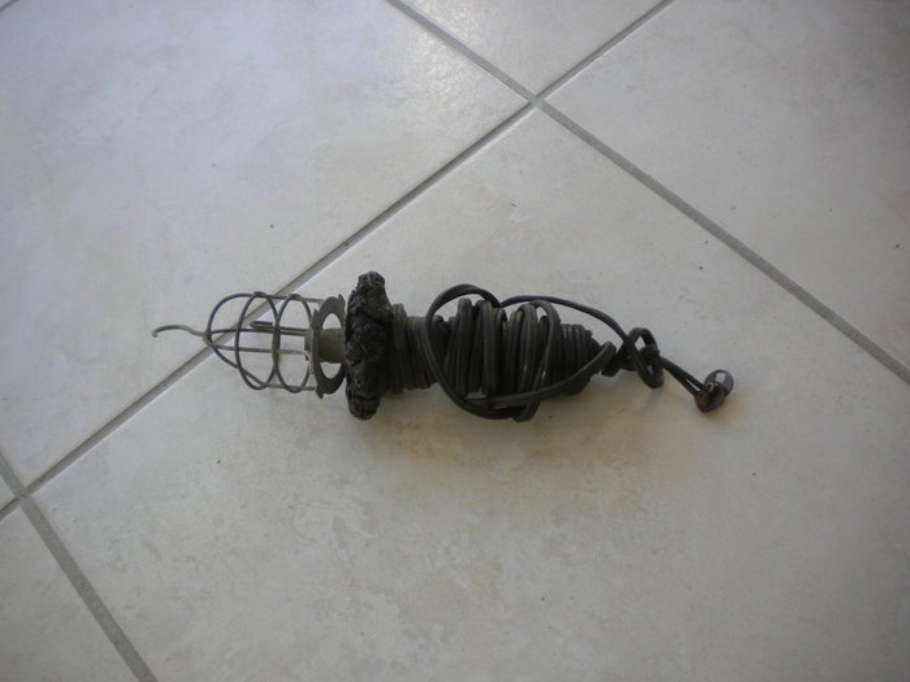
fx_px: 920
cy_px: 341
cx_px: 455
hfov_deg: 52.6
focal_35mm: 35
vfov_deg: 40.7
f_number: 3.1
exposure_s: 1/118
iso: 80
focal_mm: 6.3
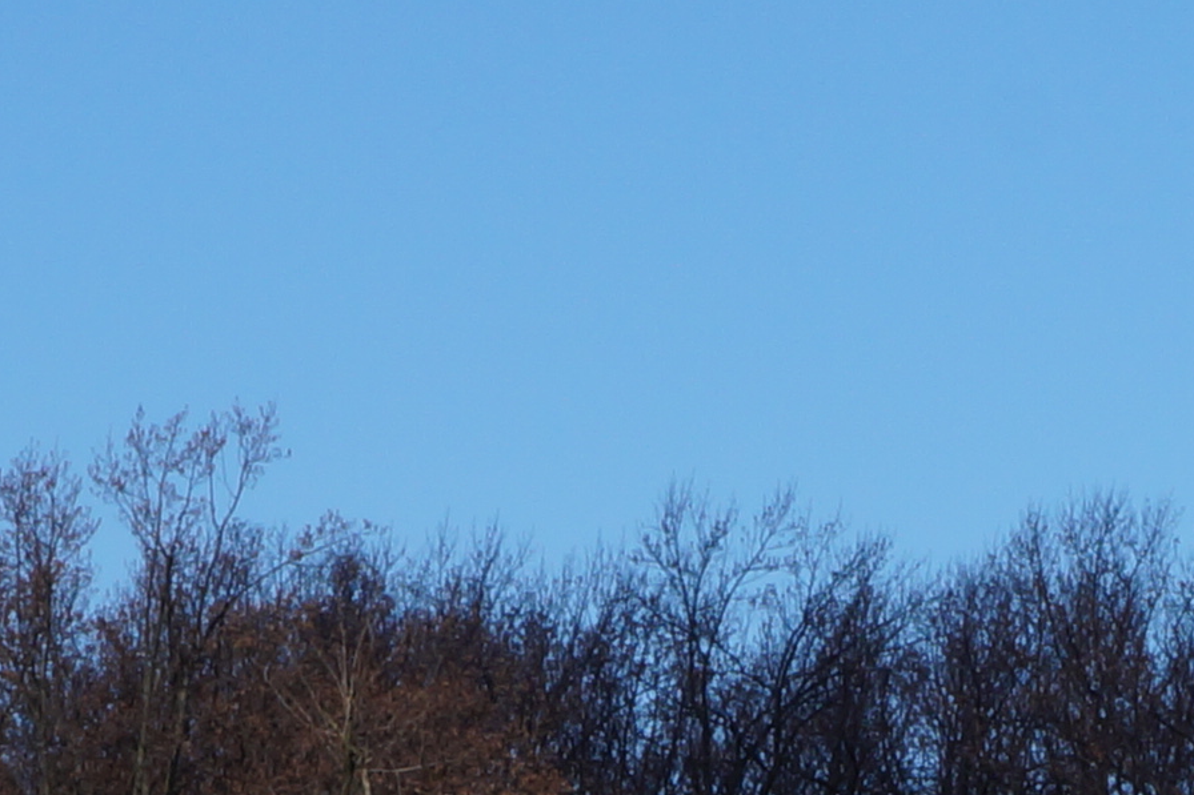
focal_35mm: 420
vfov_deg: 3.3
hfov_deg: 4.8
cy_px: 912
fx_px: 13927
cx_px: 2483
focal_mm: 46
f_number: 16
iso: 100
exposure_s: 1/125
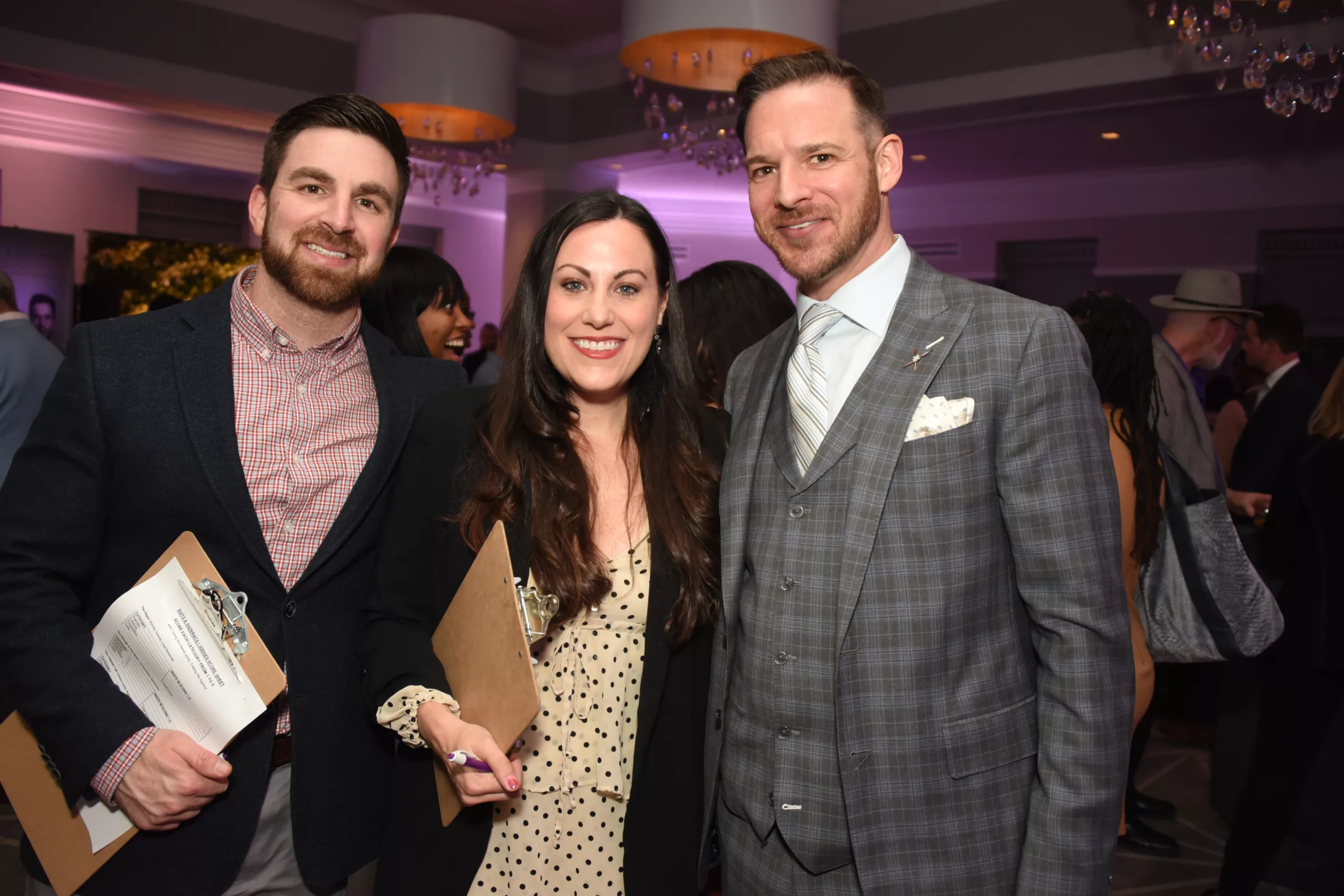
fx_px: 1045
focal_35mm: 28
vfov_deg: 46.4
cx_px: 672
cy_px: 448
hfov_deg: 65.5
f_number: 3.5
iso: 2000
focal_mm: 28
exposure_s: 1/200
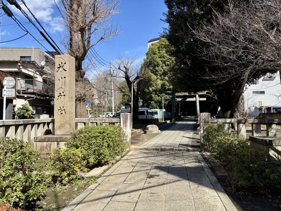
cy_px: 106
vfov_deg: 53.1
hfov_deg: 67.3
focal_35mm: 26
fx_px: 211
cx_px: 140
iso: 50
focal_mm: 5.96
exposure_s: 1/2288
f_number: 1.6
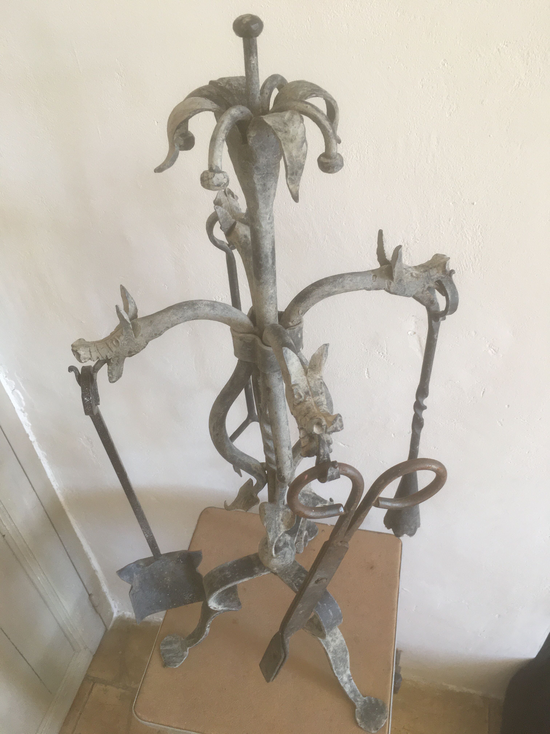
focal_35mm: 29
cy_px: 367
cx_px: 275
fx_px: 614
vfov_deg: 61.7
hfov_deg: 48.2
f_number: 2.2
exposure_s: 1/33
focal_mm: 4.15
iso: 80
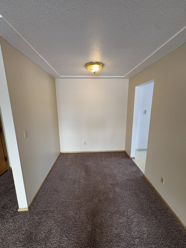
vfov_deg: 102.1
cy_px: 124
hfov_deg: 85.7
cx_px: 93
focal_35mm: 14
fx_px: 100
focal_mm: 2.22
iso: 125
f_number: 2.2
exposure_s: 1/99
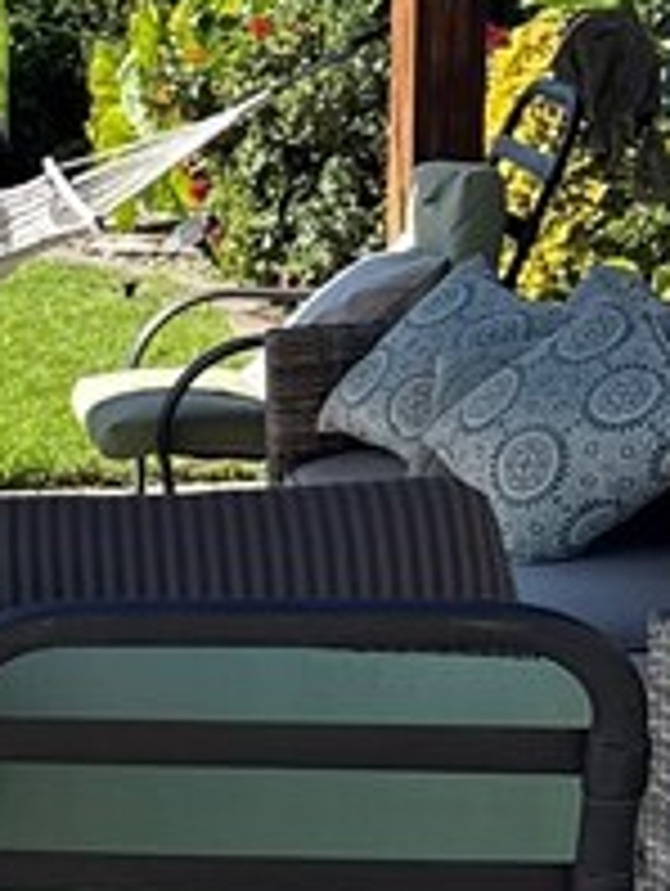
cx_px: -418
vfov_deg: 15.9
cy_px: 544
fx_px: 3193
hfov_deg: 11.4
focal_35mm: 124
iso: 80
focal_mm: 6.76
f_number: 1.78
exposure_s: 1/2445
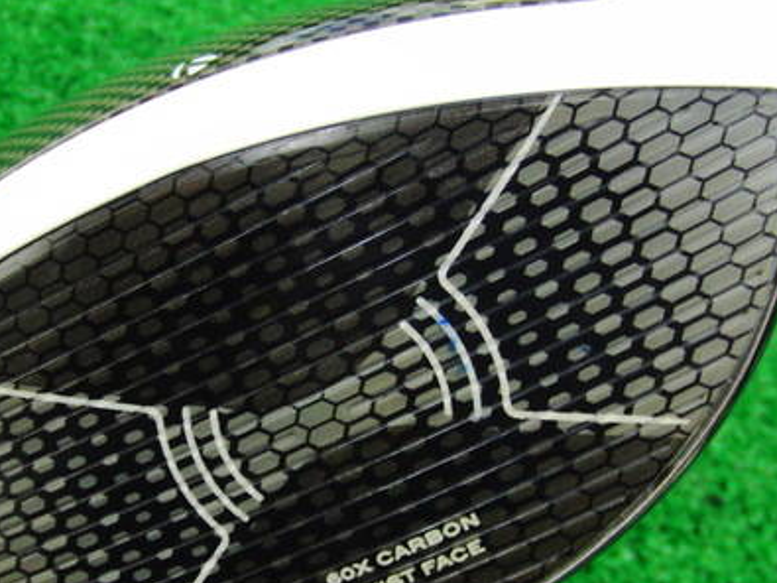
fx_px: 1346
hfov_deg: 32.1
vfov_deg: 24.4
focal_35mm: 60
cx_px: 293
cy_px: 356
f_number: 3.6
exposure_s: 1/25
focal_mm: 6.42
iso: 400
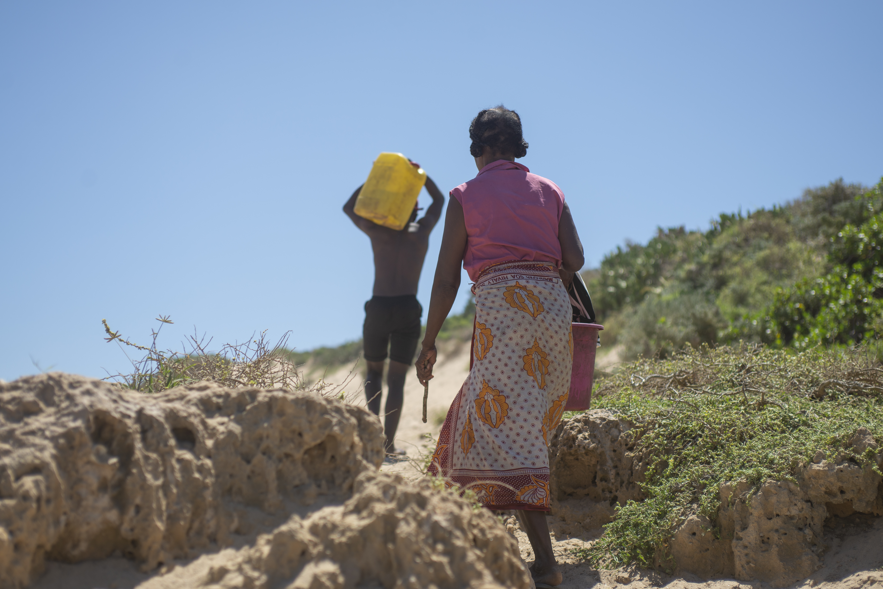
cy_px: 294
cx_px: 442
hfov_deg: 28.8
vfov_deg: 19.5
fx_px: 1718
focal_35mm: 70
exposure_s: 1/1600
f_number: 3.5
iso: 100
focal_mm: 70
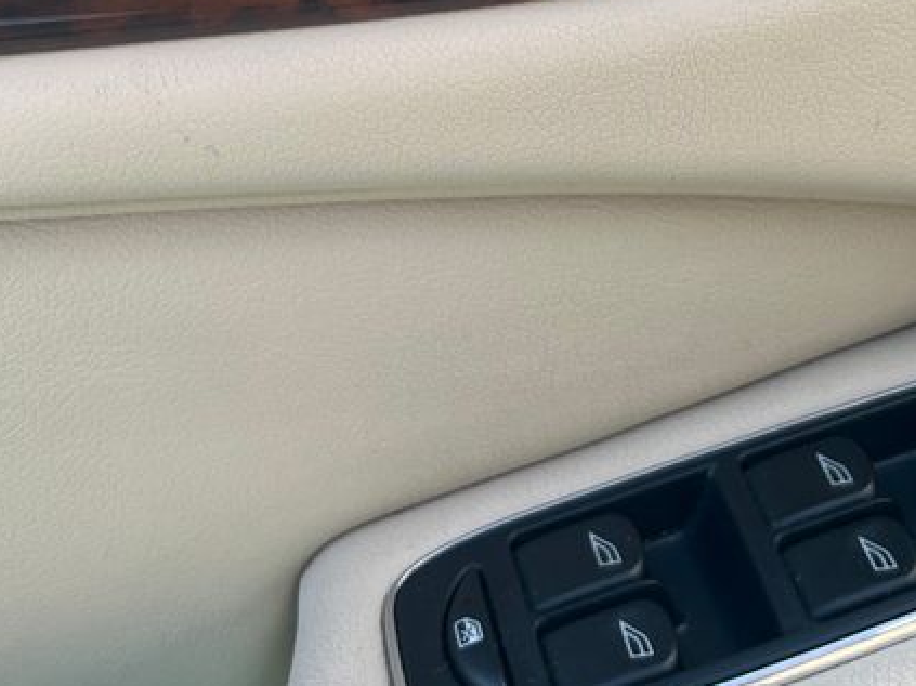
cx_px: 645
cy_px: 41
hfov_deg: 30.4
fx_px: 1667
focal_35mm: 63
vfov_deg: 22.6
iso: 50
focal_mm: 5.1
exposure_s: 1/473
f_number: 1.6
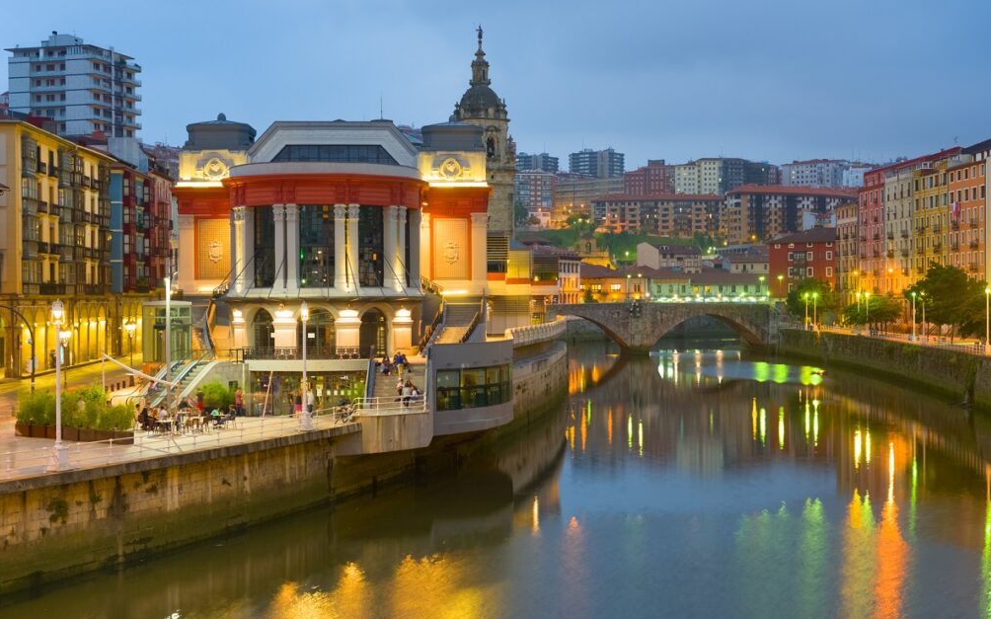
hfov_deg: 38.9
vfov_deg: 24.9
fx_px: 1404
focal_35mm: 52
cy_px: 306
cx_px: 502
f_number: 5.6
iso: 100
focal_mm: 50
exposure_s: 4
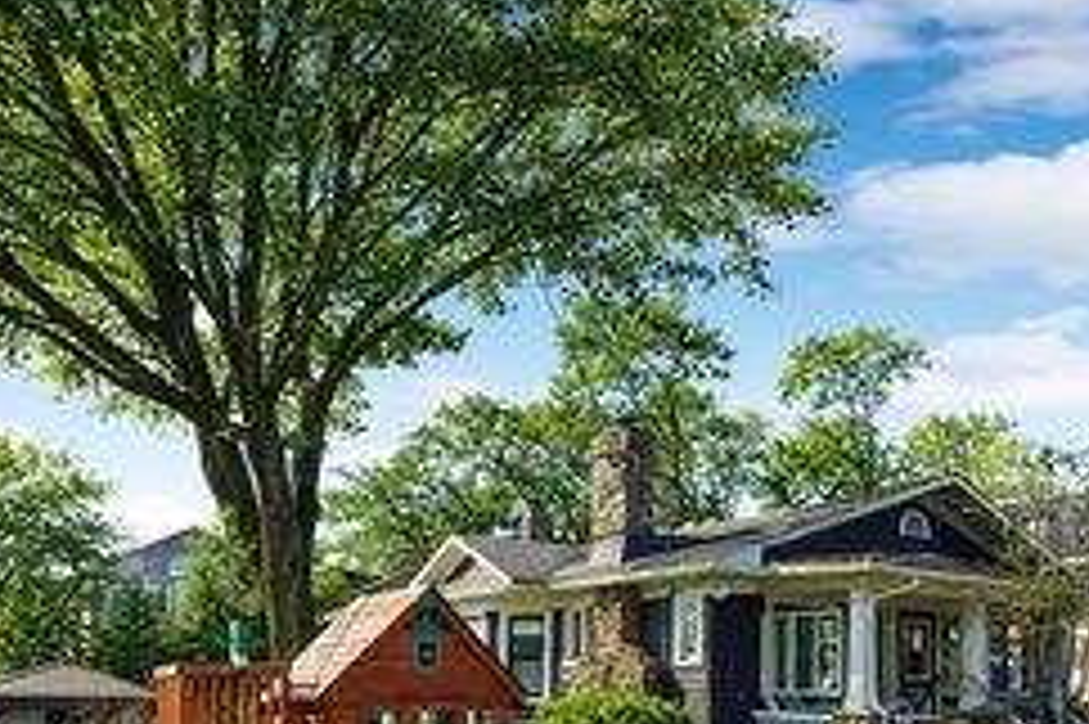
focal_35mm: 33
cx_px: 639
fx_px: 998
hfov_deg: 56.9
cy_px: 627
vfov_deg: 37.7
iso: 100
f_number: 8
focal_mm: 16
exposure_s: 1/125
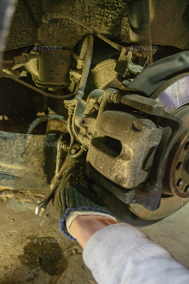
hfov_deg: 36.9
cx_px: 94
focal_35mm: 36
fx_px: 283
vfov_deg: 53.1
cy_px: 142
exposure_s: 1/60
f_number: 4
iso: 800
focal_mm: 24
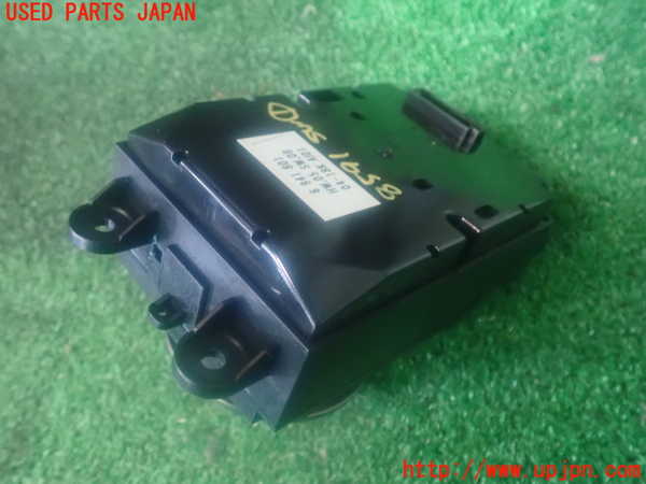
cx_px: 323
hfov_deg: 60.0
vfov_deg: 46.8
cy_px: 242
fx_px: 560
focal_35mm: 30
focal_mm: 5.5
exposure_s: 1/15
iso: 1600
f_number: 2.3
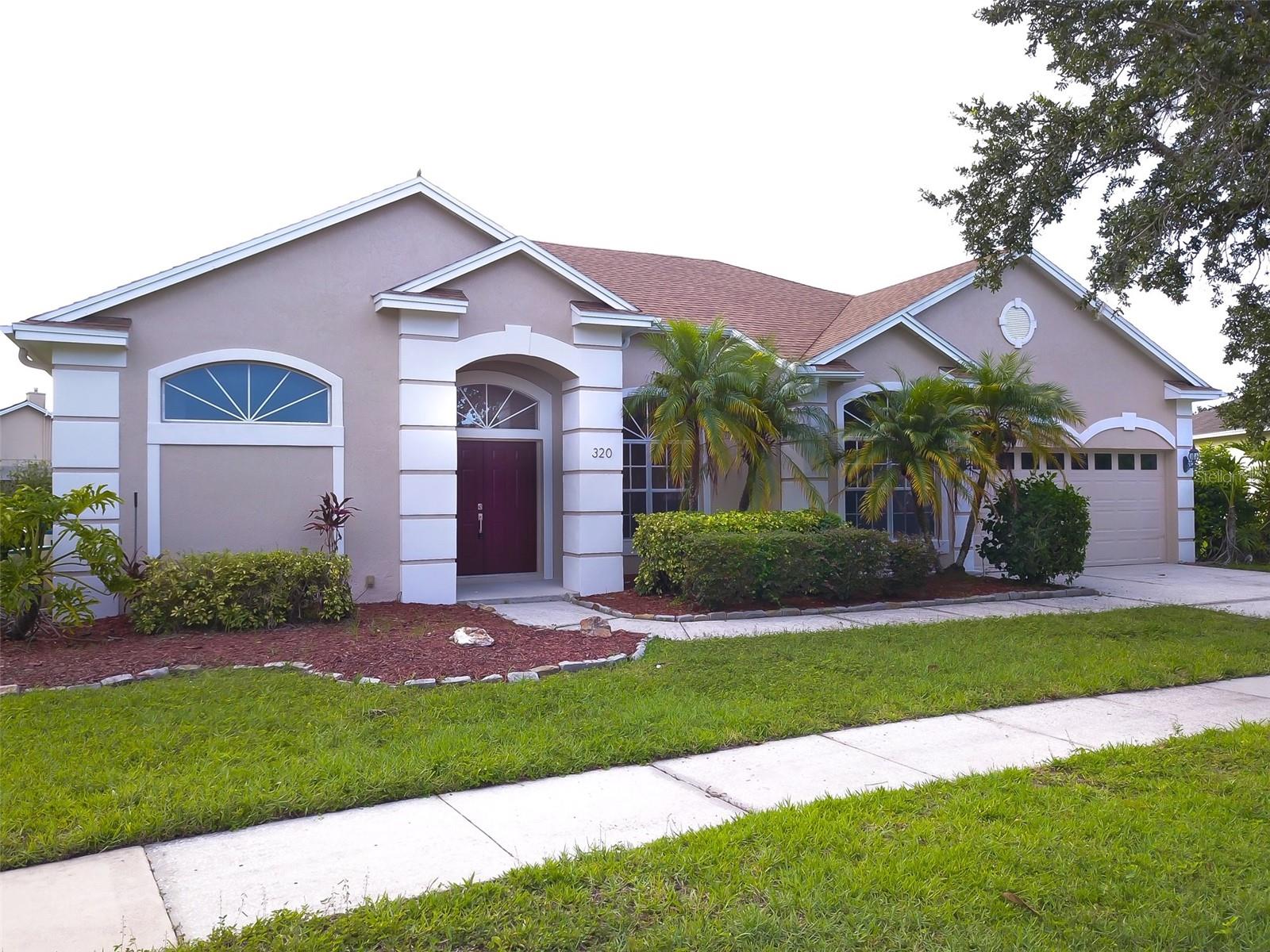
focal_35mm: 26
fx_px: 954
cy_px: 476
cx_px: 635
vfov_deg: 53.1
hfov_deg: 67.3
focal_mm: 4.73
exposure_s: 1/240
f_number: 2.2
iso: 100
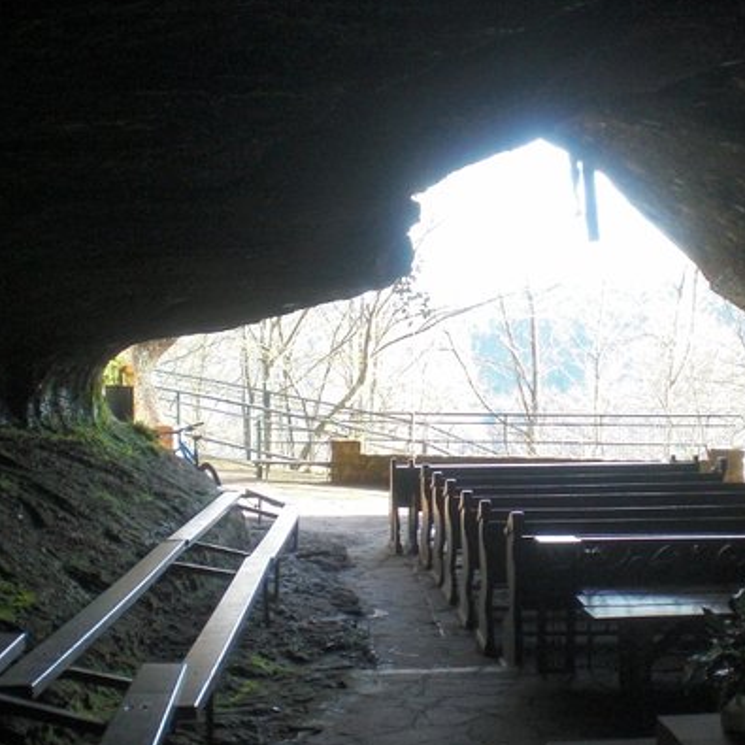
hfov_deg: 33.2
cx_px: 487
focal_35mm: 51
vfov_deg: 33.4
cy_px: 411
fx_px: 1242
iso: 200
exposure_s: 1/100
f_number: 3.1
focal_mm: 6.3
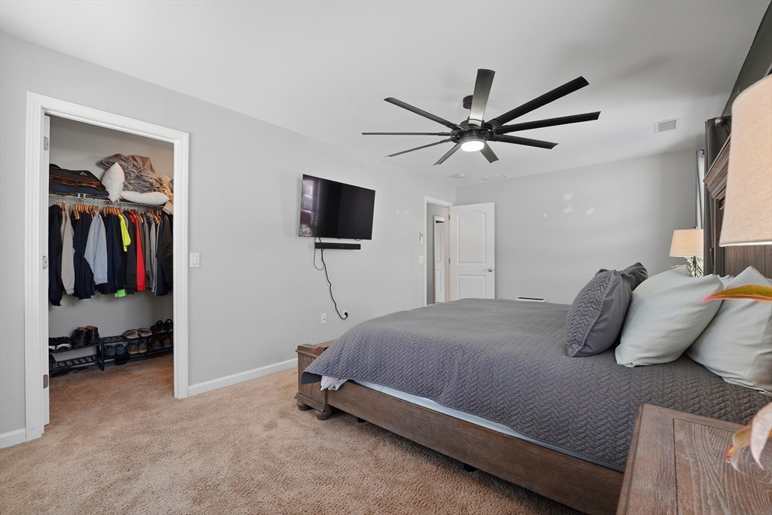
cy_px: 258
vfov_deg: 81.3
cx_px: 386
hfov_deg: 104.2
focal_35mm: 14
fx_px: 300
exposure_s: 1/30
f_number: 7.1
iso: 100
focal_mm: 14
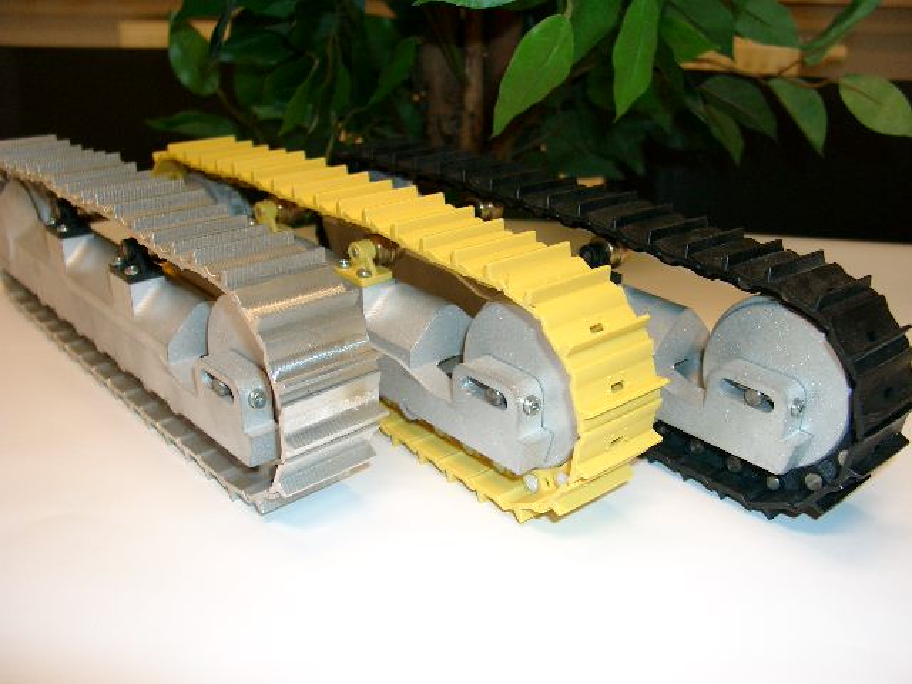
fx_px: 896
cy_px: 342
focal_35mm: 34
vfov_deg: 41.8
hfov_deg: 54.0
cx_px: 456
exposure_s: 1/60
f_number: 2
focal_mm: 7.13
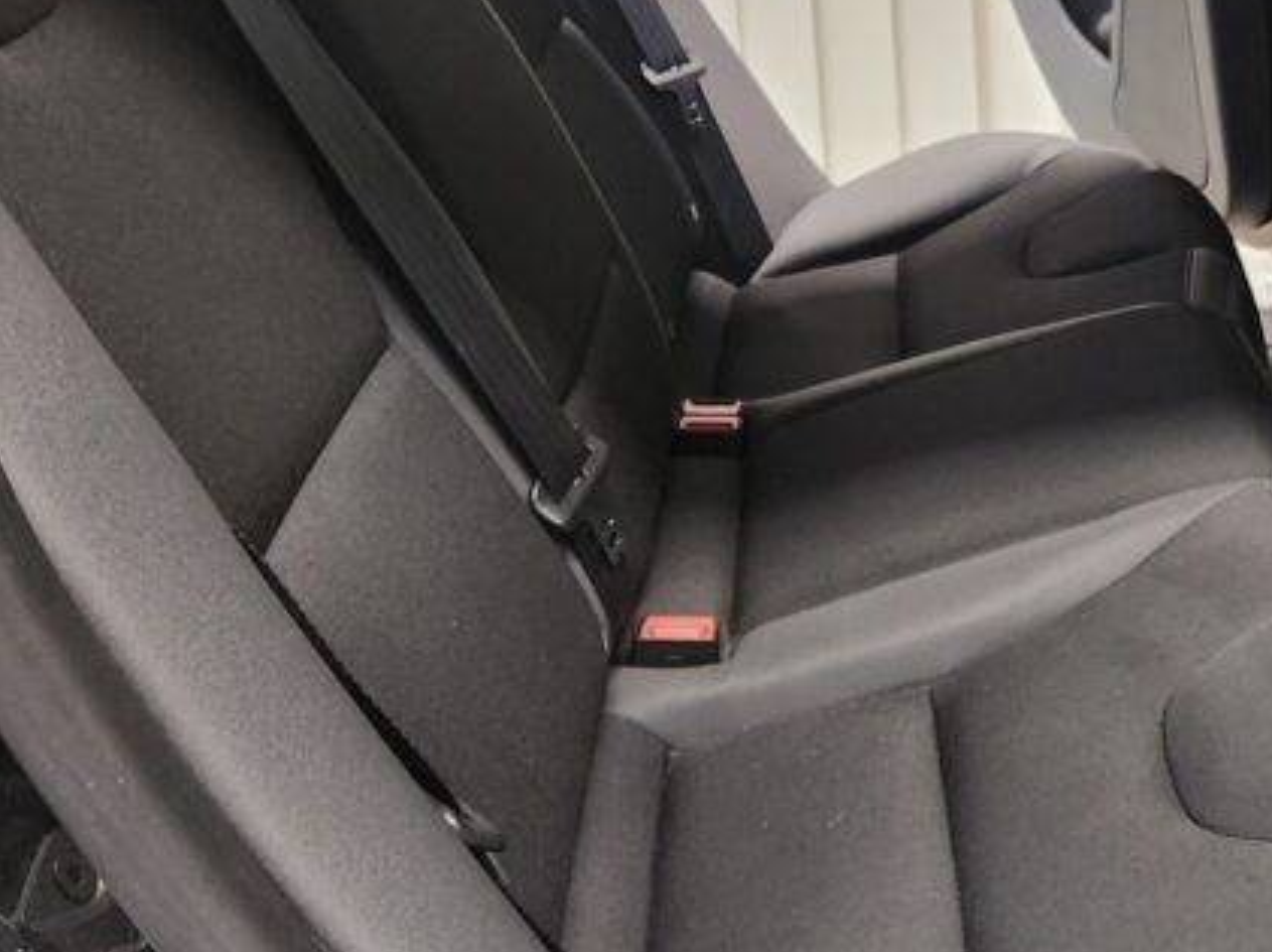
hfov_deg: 32.6
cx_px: 1154
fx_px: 2056
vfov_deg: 25.5
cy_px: 154
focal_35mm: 56
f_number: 1.8
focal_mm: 5.4
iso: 640
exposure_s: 1/100
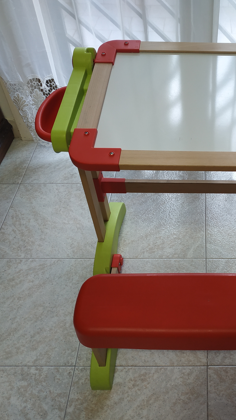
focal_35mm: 35
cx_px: 211
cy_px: 211
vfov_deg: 56.6
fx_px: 389
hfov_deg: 32.1
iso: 160
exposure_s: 1/60
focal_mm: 3.94
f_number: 1.9
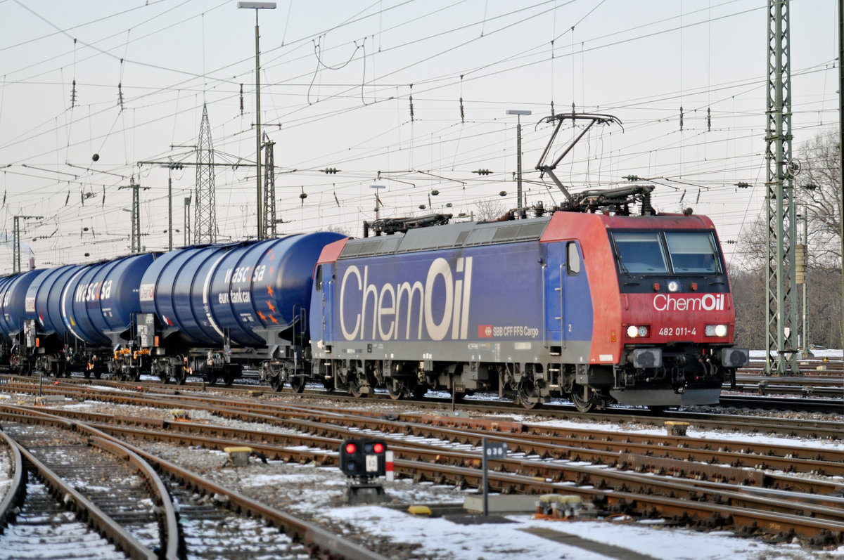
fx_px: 2459
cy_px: 280
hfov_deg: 19.5
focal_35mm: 105
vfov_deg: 13.0
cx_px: 422
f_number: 2.8
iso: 280
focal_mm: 70
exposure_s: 1/800
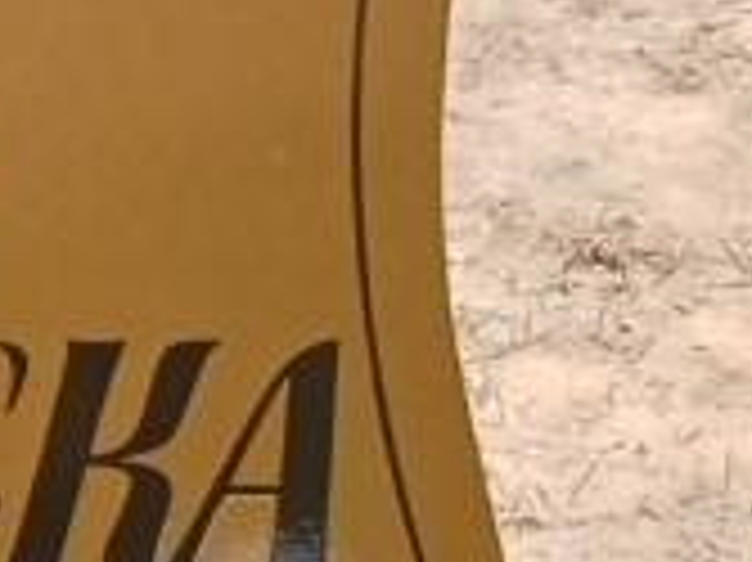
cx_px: -473
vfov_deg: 8.9
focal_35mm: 166
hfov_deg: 11.3
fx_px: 3604
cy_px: 382
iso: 100
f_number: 2
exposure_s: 1/1534
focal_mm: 2.79
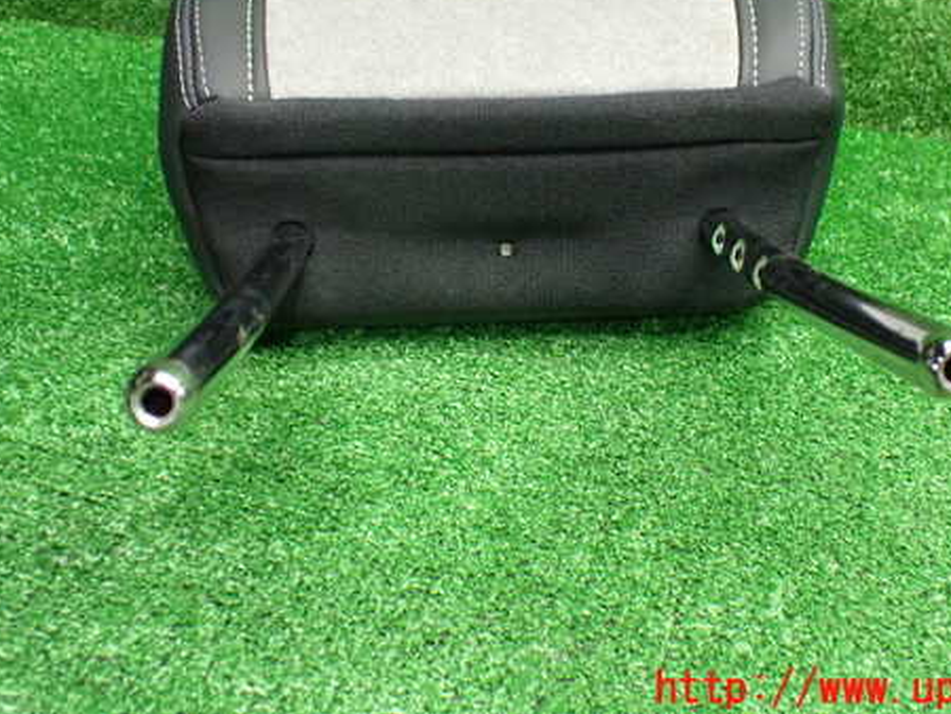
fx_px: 1100
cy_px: 241
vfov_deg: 35.7
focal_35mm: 40
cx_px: 499
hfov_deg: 46.8
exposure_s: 1/80
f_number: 2.3
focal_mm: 5.4
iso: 800
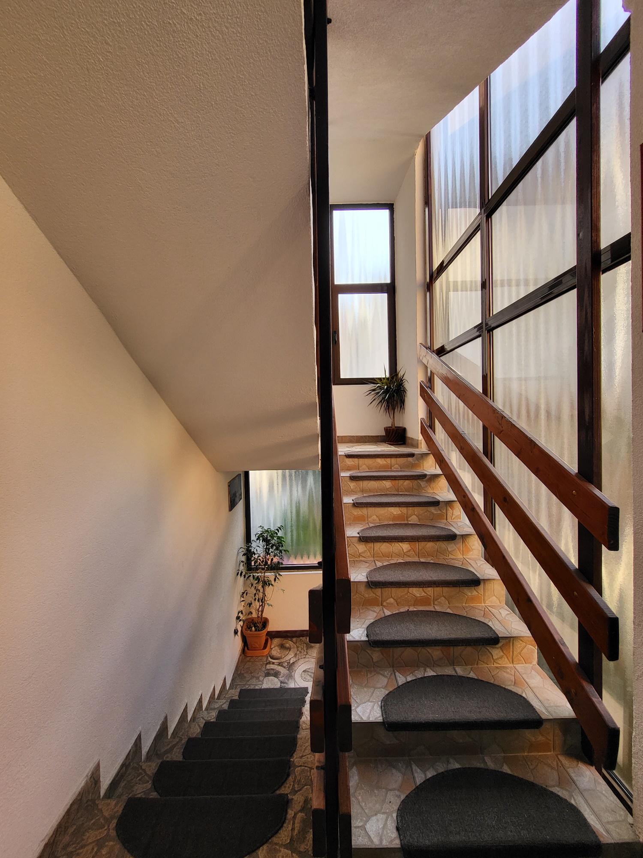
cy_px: 429
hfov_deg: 89.9
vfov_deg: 106.2
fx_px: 322
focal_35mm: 13
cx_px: 322
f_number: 2.2
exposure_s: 1/50
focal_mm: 1.74
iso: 50
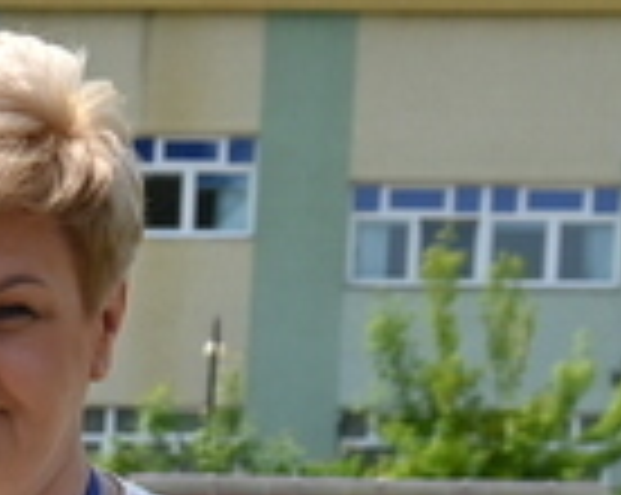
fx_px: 5177
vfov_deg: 5.2
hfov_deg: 6.5
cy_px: 1514
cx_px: -963
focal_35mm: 282
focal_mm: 34.5
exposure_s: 1/320
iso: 100
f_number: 6.3
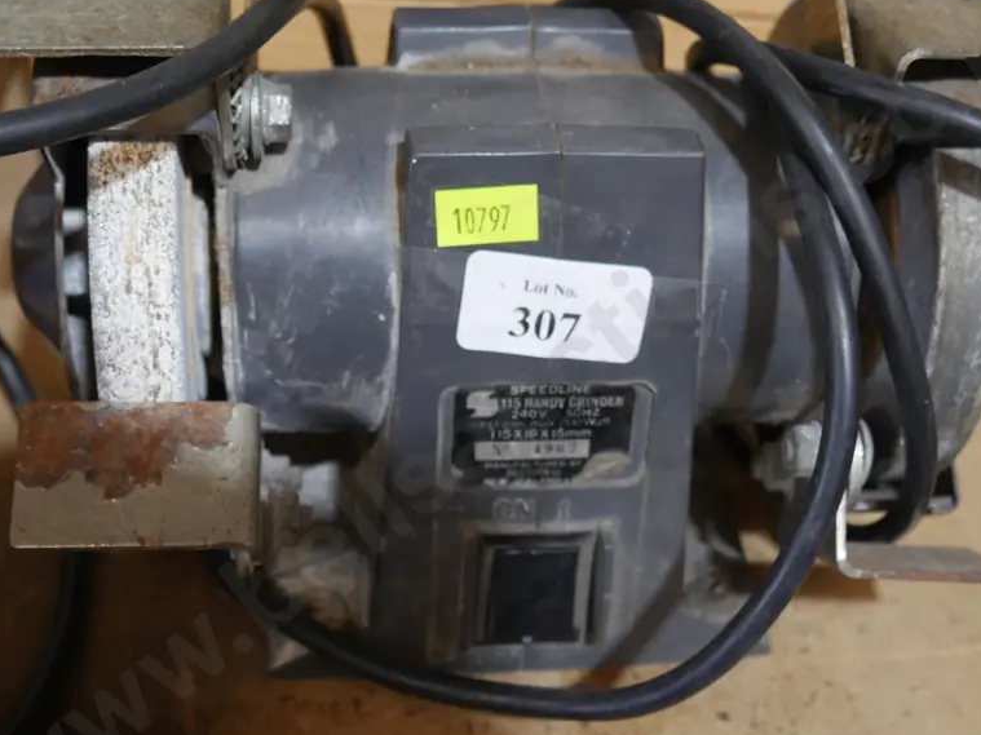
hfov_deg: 35.5
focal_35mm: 54
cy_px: 400
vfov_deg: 27.0
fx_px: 1530
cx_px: 533
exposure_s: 1/60
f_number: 4.5
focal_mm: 20
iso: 640
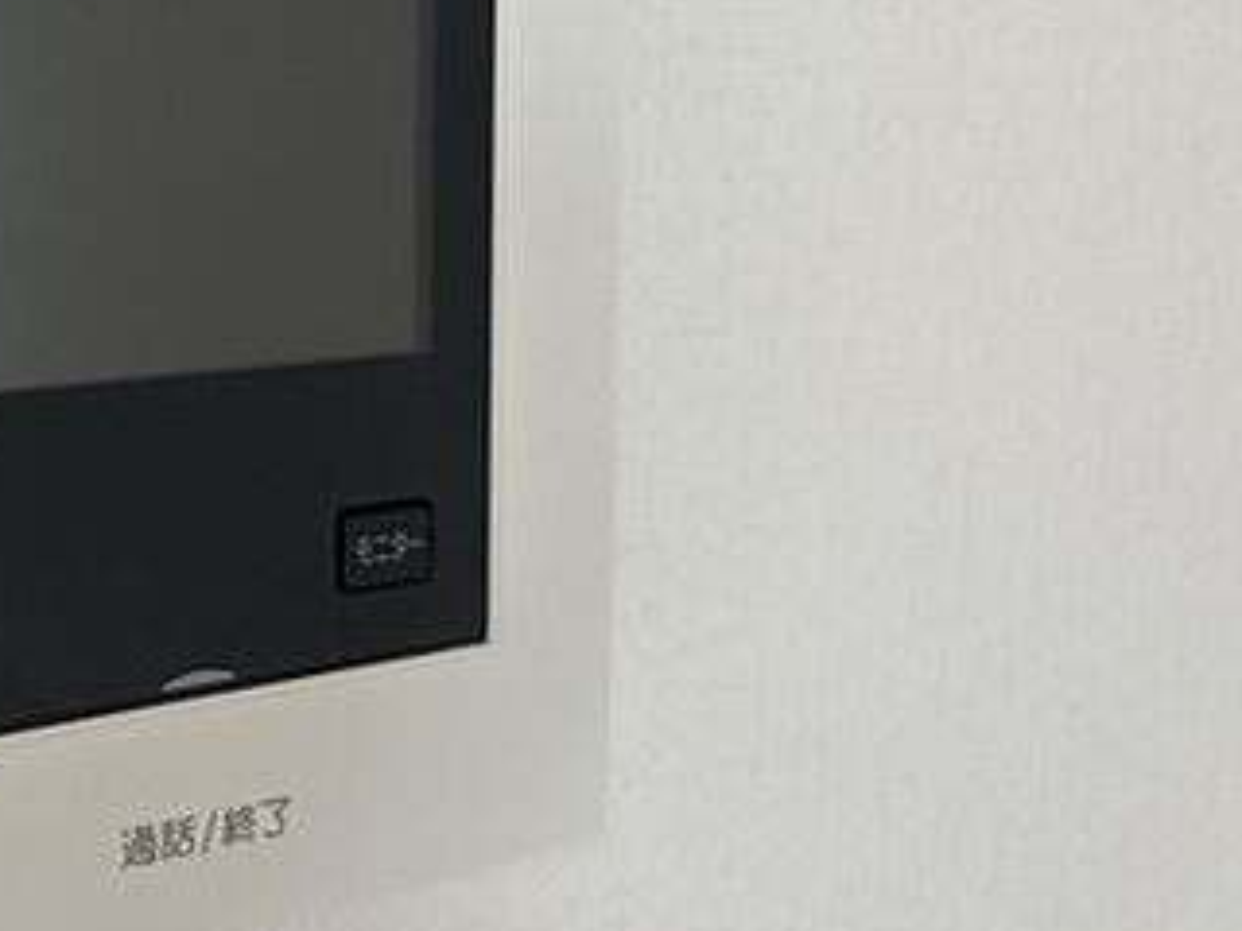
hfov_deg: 34.2
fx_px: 1866
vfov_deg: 27.7
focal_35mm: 52
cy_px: 244
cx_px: 66
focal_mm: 5.96
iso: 125
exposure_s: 1/122
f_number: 1.6
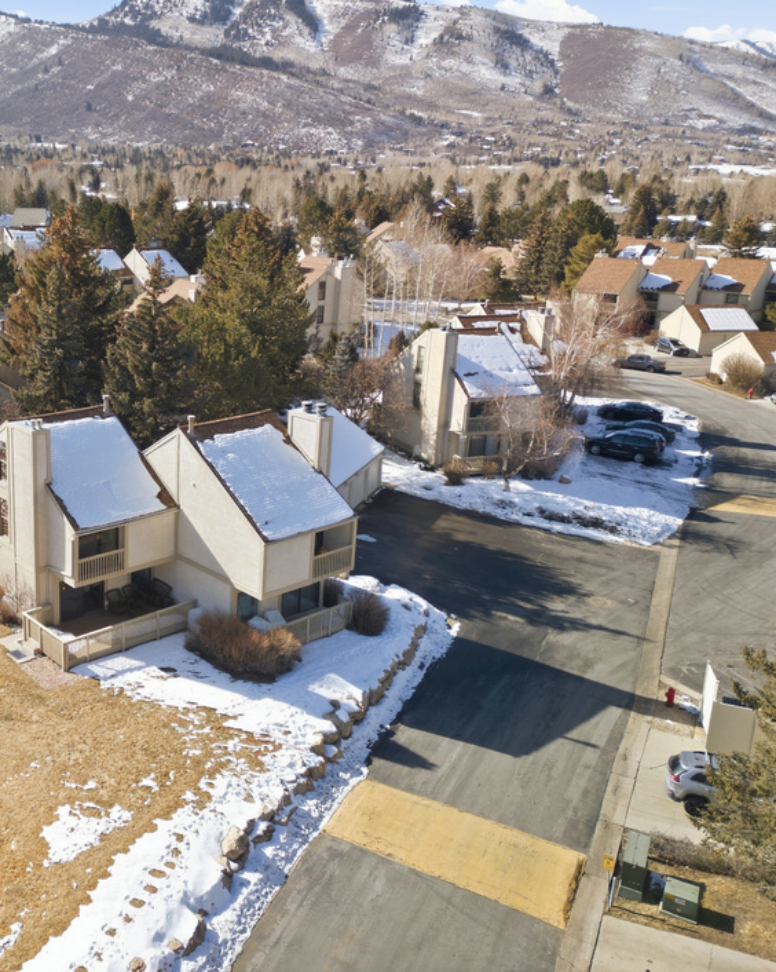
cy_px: 449
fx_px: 977
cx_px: 131
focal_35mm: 34
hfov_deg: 41.1
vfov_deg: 52.8
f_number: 1.7
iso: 200
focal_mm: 6.7
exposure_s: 1/1500
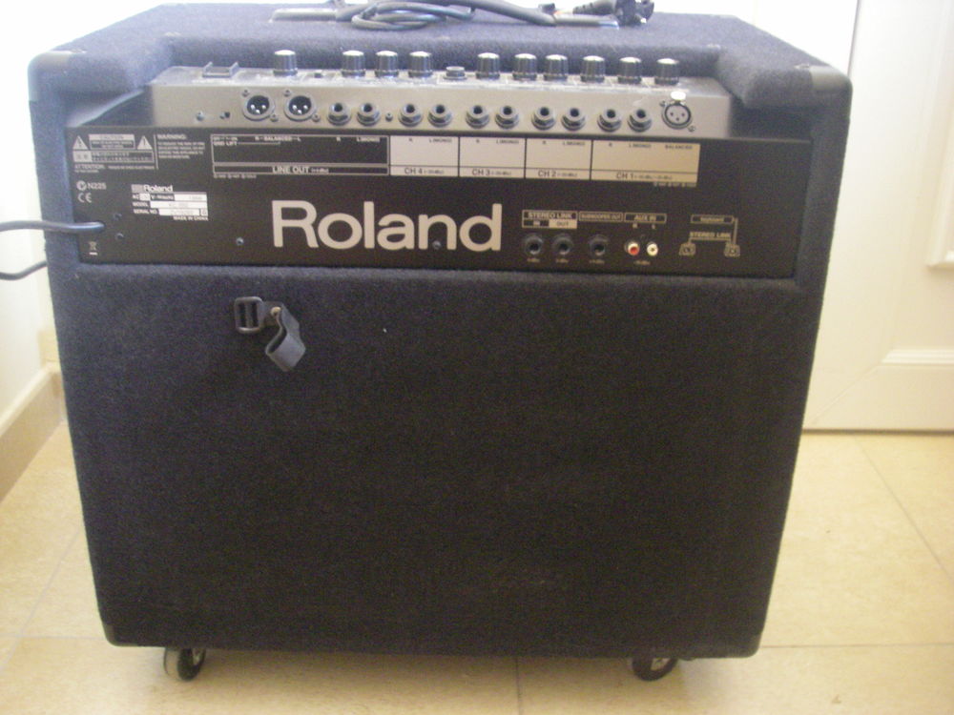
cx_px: 477
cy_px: 358
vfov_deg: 37.7
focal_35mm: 38
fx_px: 1047
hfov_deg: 49.0
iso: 400
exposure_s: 1/4
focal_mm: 6.3
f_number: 3.3
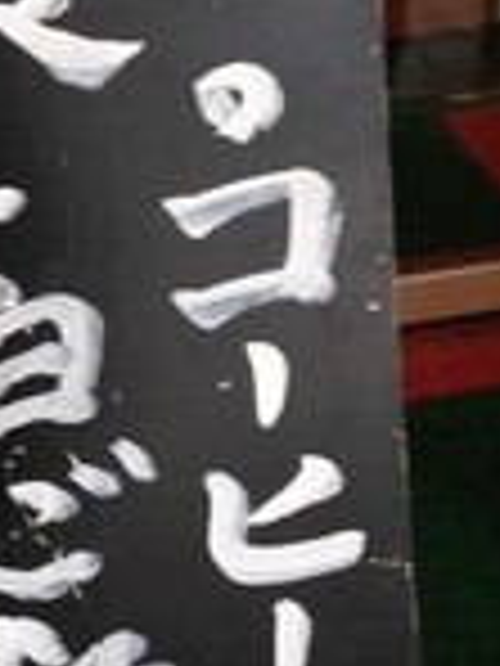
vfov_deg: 21.9
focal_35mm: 89
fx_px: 1714
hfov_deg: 16.4
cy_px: 202
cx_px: 59
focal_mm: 4.12
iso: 50
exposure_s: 1/20
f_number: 2.4
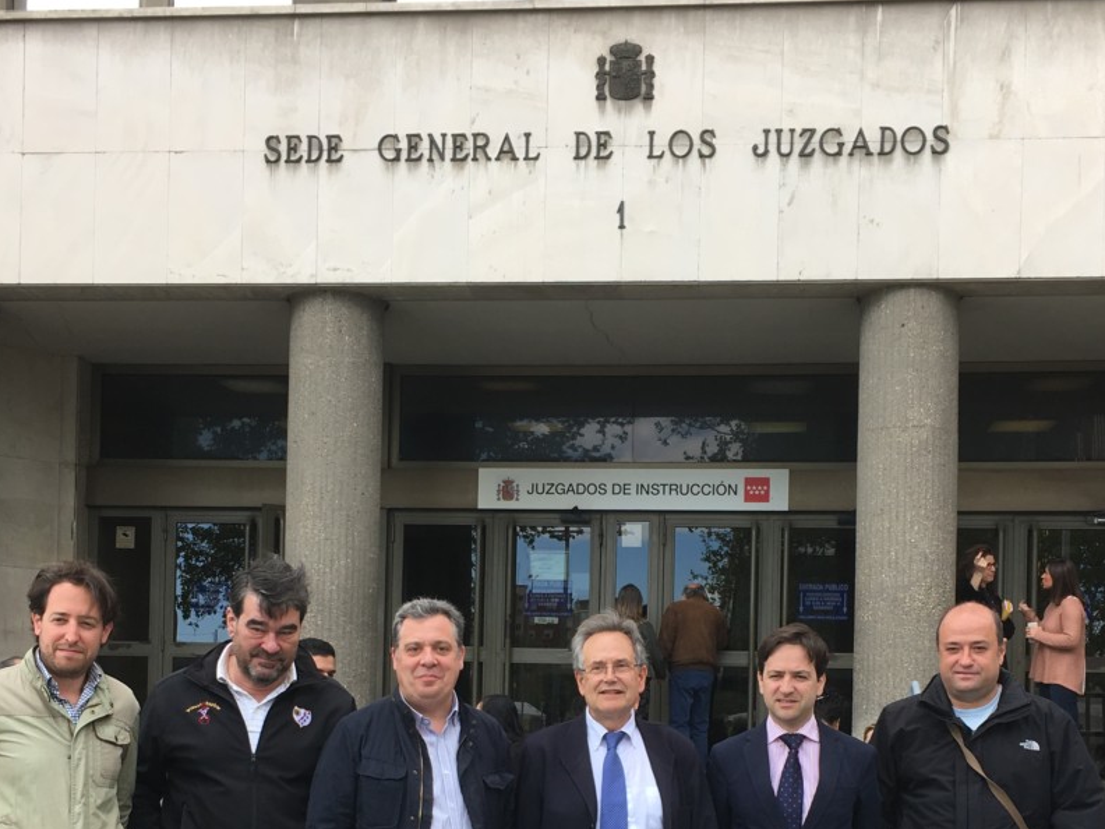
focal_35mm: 50
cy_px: 703
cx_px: 587
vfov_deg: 28.3
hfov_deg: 38.2
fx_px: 1596
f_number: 2.2
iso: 25
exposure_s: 1/353
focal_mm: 4.15
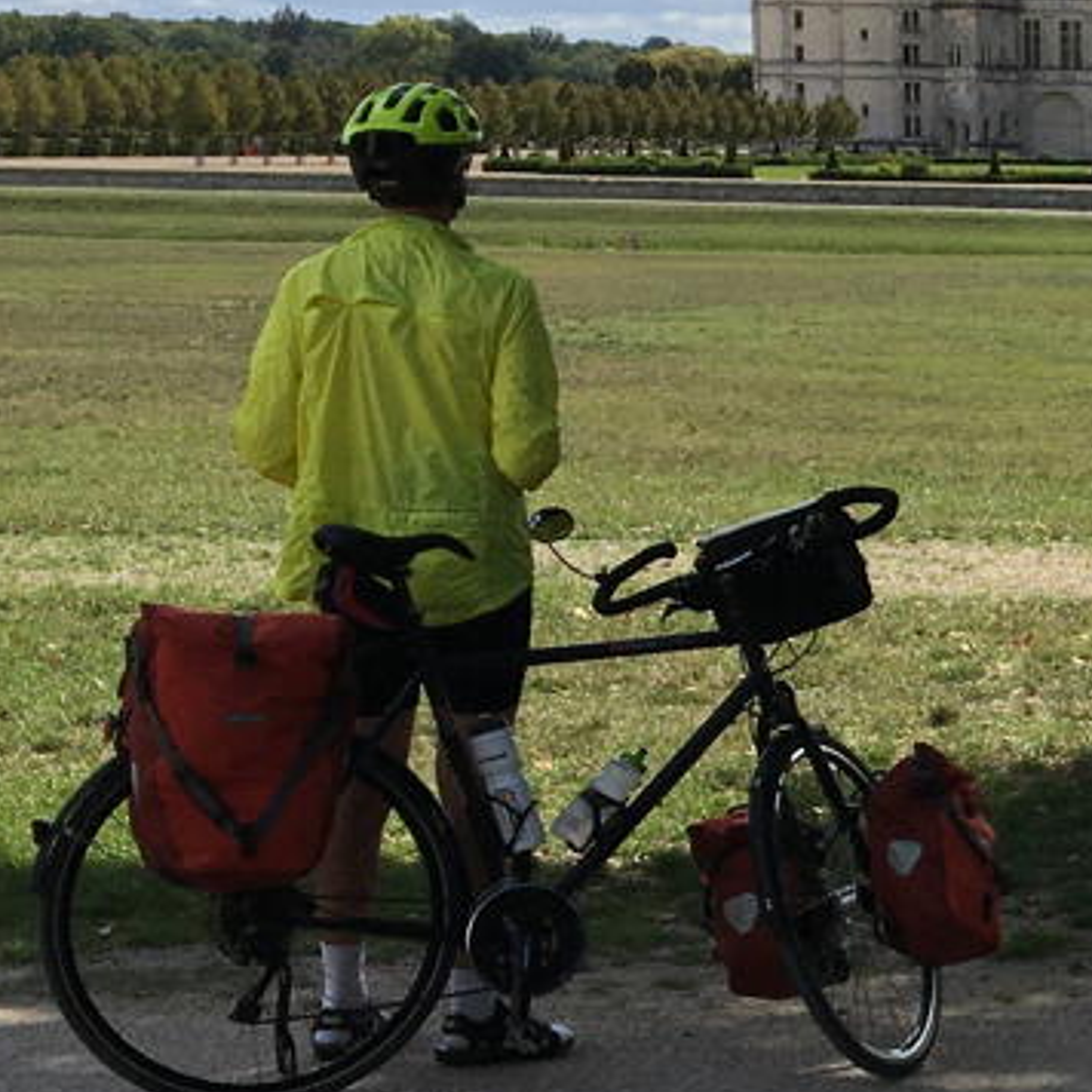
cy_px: 606
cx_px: 1822
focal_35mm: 108
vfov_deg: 16.1
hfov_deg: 14.6
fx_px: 3855
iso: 25
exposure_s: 1/2331
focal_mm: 4.15
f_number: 2.2
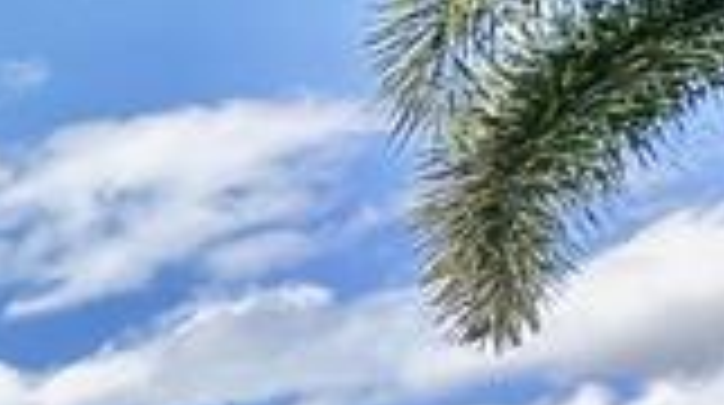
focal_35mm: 76
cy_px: 693
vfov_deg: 14.2
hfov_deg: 14.7
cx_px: -1061
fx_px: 1457
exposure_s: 1/1072
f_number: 2.2
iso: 40
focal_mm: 2.22
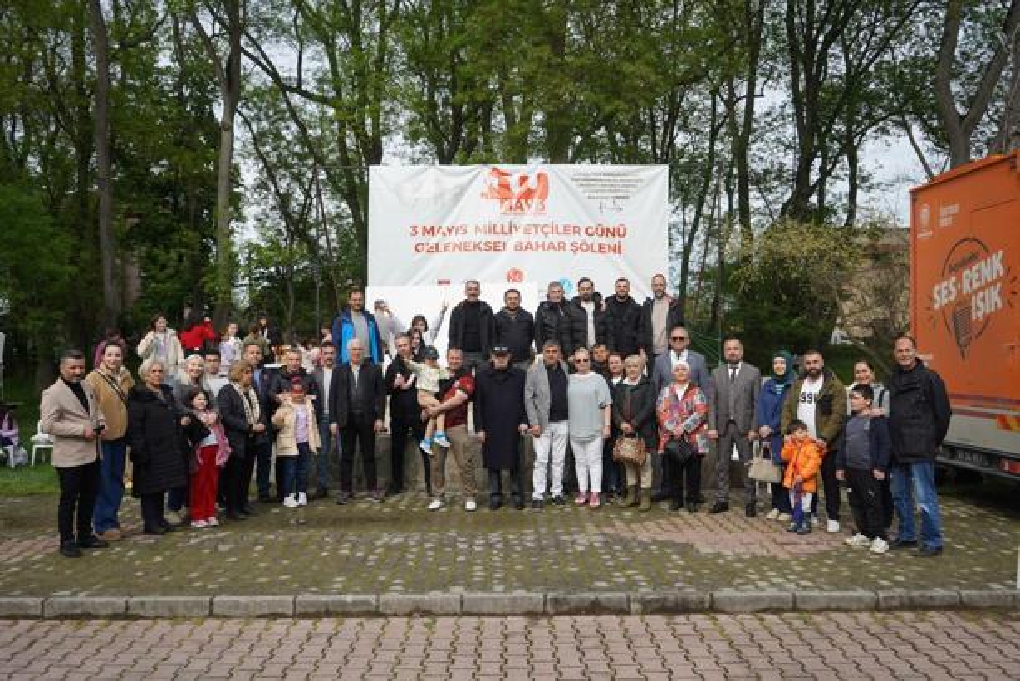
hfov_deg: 58.7
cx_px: 510
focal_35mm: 32
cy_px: 340
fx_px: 907
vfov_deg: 41.2
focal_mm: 32
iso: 100
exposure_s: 1/250
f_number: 5.6
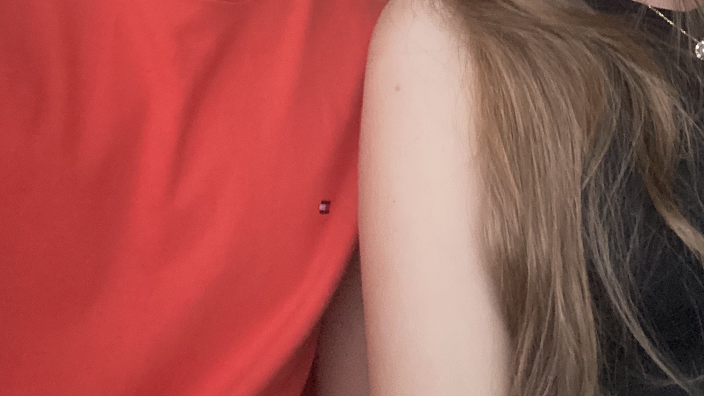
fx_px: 933
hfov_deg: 40.9
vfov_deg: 20.1
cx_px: 461
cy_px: -224
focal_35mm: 50
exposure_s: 1/30
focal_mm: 2.71
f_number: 2.2
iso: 400
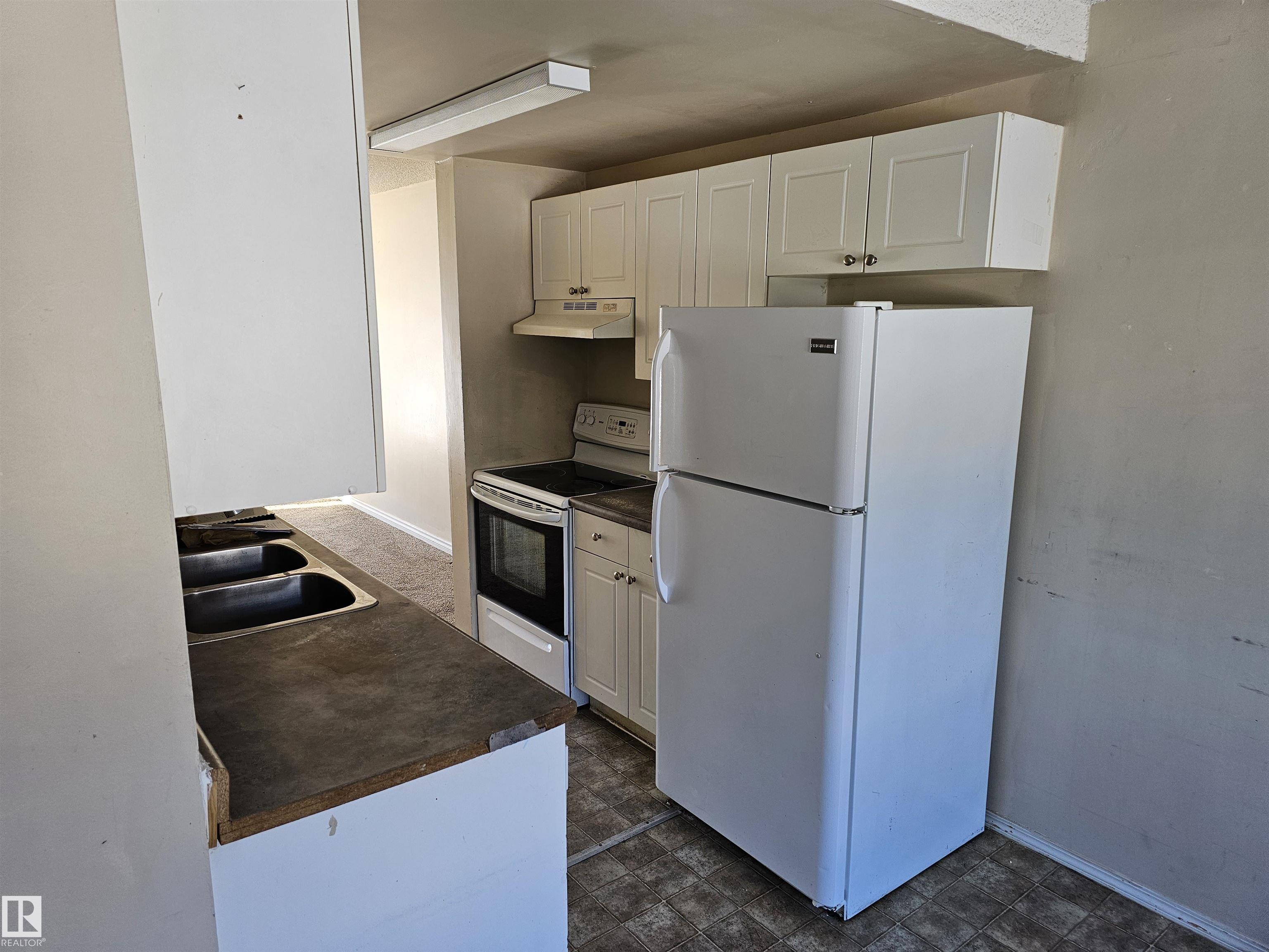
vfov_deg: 58.9
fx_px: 843
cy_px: 476
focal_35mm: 23
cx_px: 634
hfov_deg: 73.9
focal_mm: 6.3
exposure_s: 1/207
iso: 100
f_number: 1.7
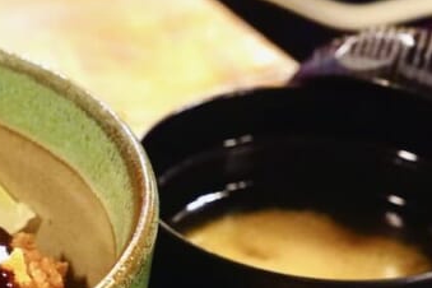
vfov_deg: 9.2
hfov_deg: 13.7
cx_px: -32
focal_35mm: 147
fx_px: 1767
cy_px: 331
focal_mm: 32.5
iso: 3200
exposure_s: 1/15
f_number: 5
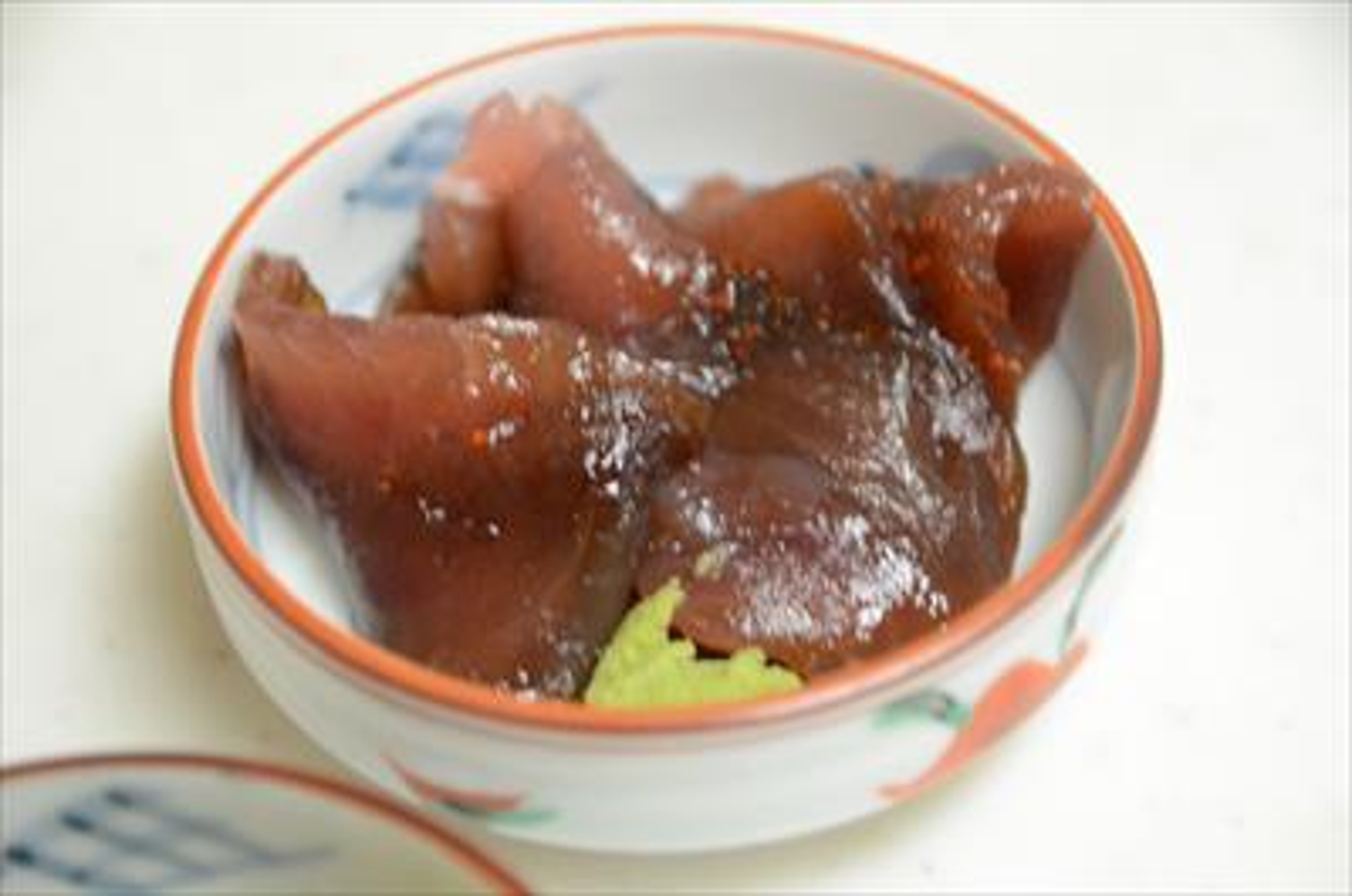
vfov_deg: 13.0
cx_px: 676
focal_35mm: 105
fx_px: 3935
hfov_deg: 19.5
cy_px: 448
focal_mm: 70
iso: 400
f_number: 4
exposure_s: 1/13
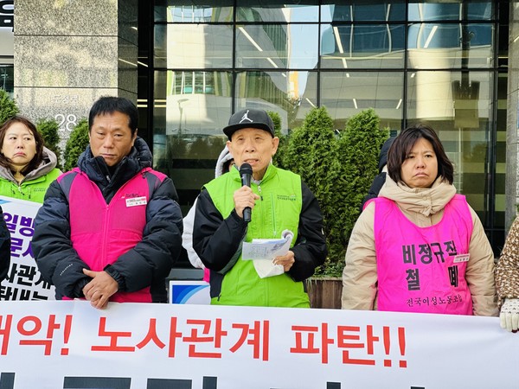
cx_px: 260
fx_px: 1154
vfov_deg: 19.1
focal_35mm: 77
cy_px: 194
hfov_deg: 25.3
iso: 50
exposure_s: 1/99
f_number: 2.8
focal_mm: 9
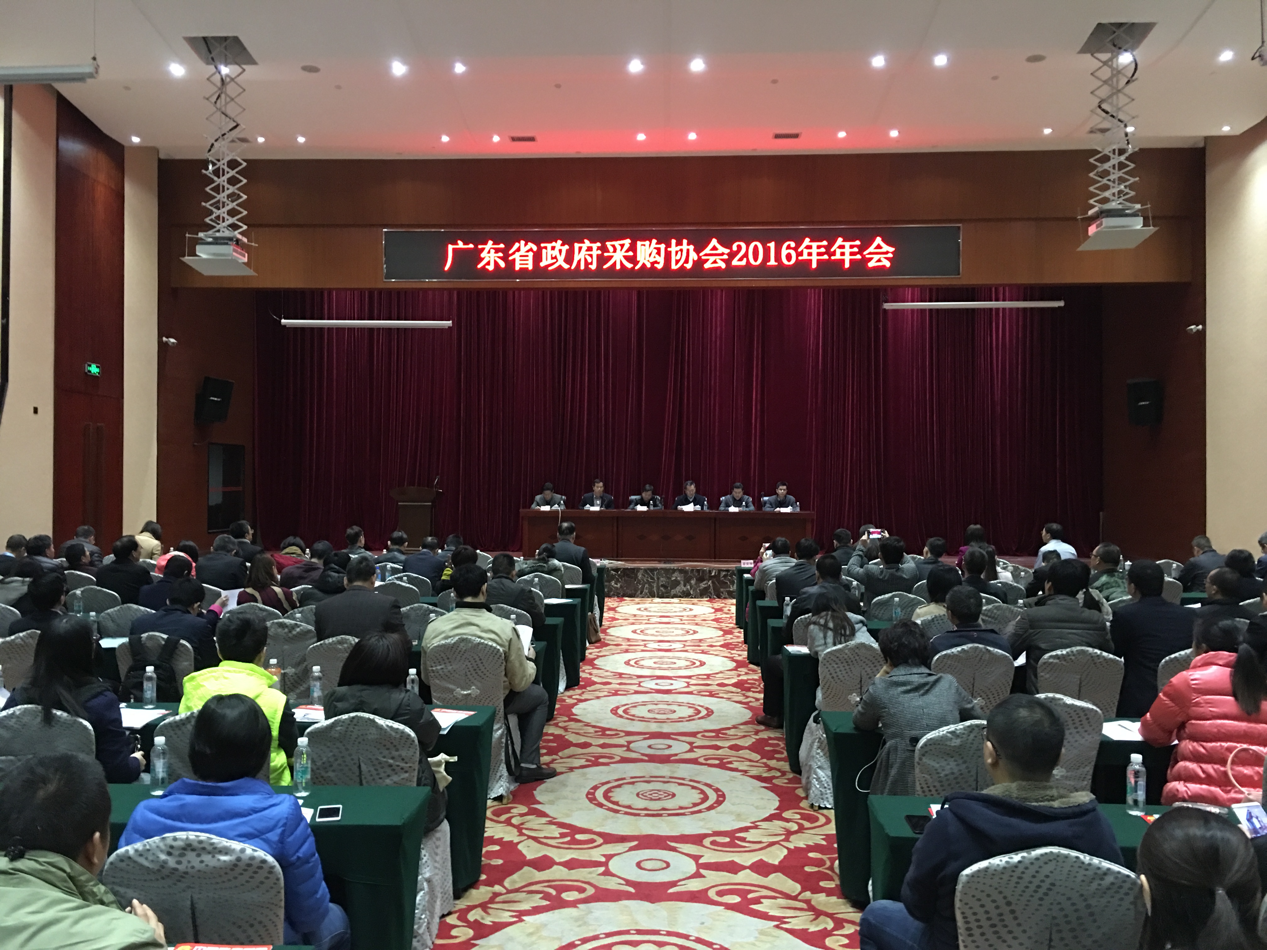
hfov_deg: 61.7
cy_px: 475
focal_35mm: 29
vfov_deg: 48.2
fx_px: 1061
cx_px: 634
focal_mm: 4.15
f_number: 2.2
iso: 125
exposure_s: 1/8
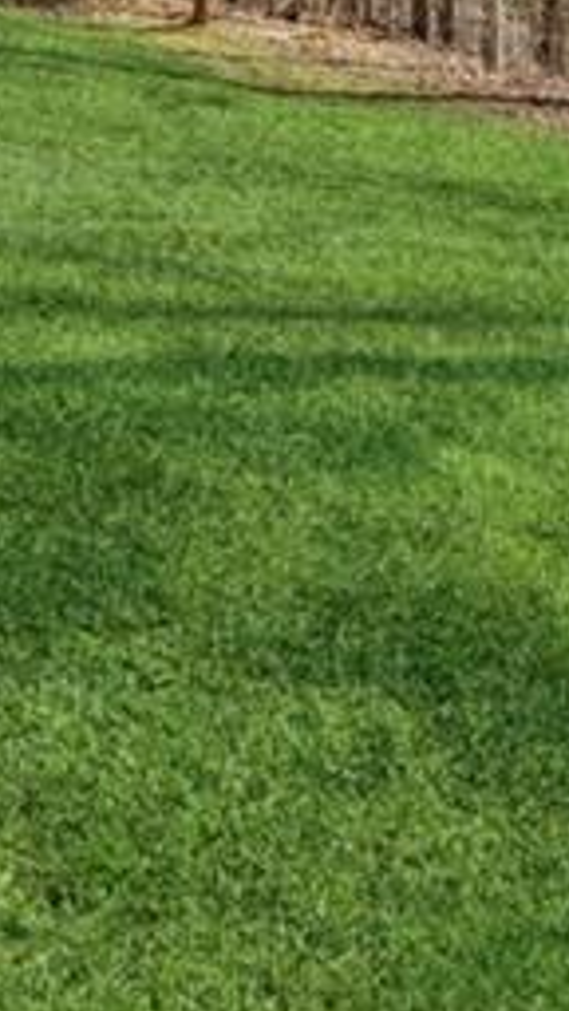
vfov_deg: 26.8
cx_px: 225
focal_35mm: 67
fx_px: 1797
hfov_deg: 18.0
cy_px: -282
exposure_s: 1/250
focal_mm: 16
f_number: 5.6
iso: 100
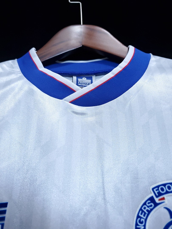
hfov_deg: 53.1
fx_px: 172
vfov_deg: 67.3
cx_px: 86
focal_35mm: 26
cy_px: 114
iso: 200
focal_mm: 4.3
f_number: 1.5
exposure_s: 1/30
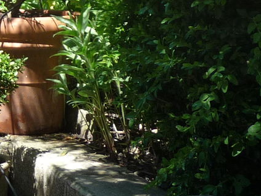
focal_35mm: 121
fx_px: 912
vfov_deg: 11.6
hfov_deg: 14.4
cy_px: -114
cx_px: -208
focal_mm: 5.3
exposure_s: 1/160
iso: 100
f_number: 3.5
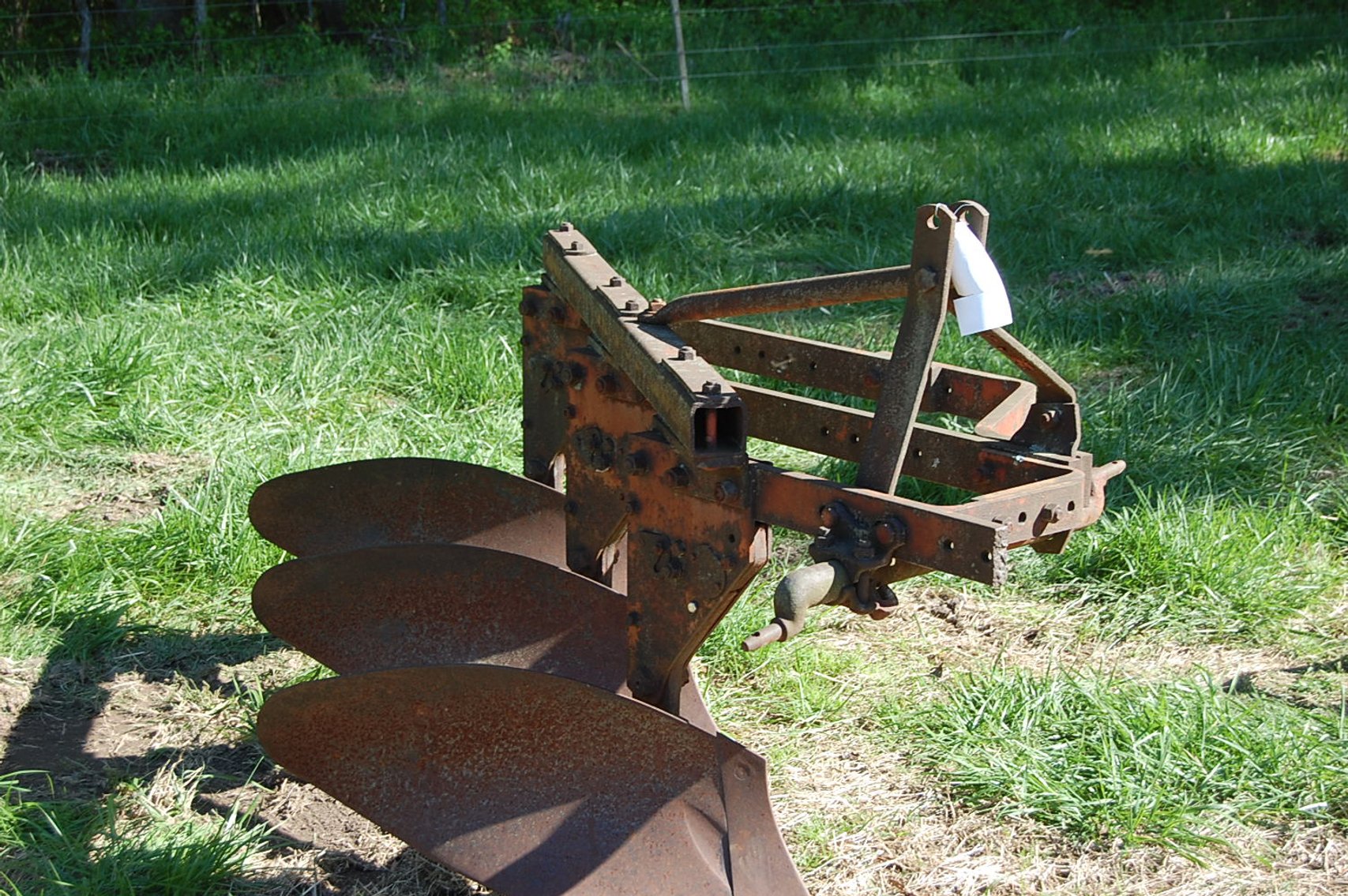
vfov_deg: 21.5
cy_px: 448
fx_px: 2357
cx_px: 674
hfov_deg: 31.9
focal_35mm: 63
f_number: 6.3
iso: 200
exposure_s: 1/160
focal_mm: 42
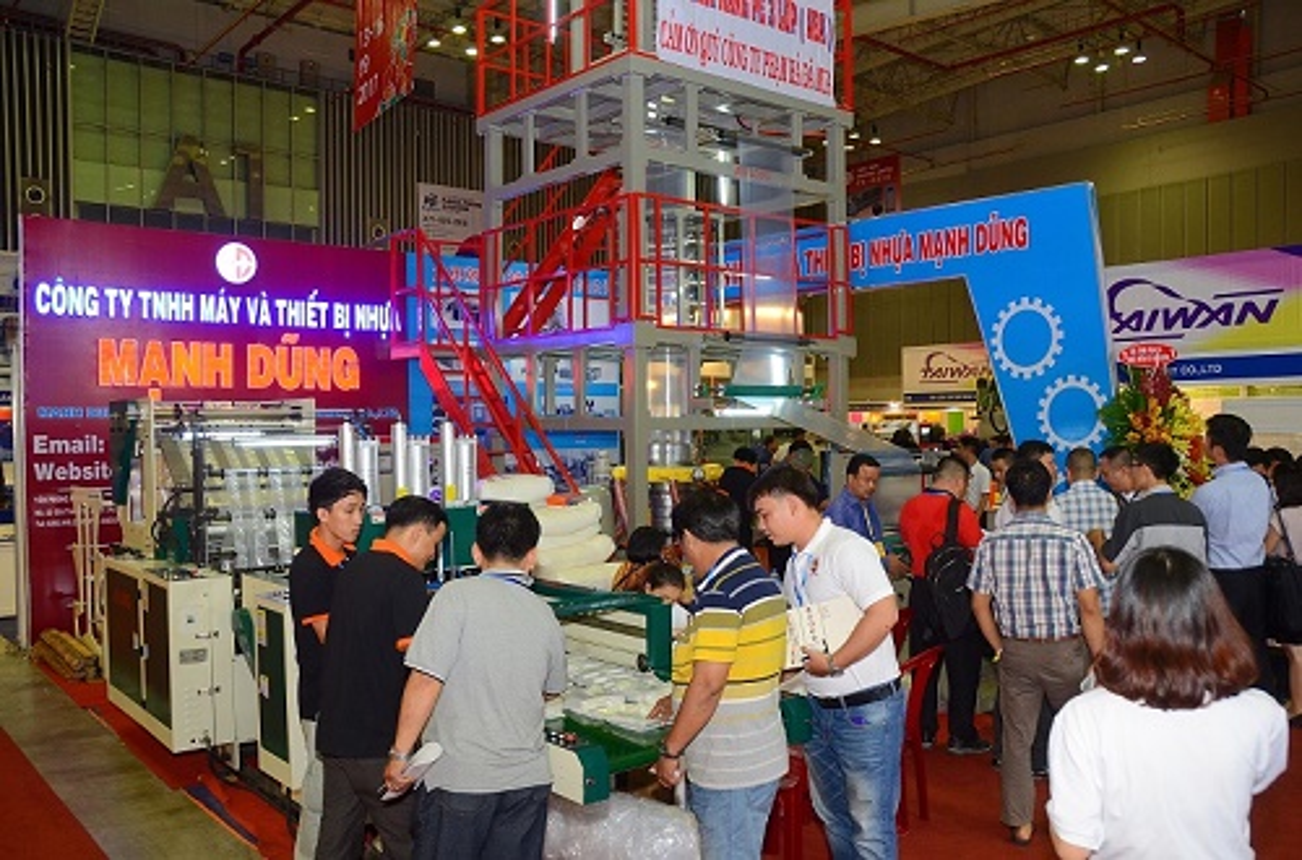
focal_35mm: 30
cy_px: 430
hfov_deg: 62.1
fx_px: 1082
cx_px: 651
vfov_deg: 43.3
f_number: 4.5
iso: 640
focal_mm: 20
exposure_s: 1/80
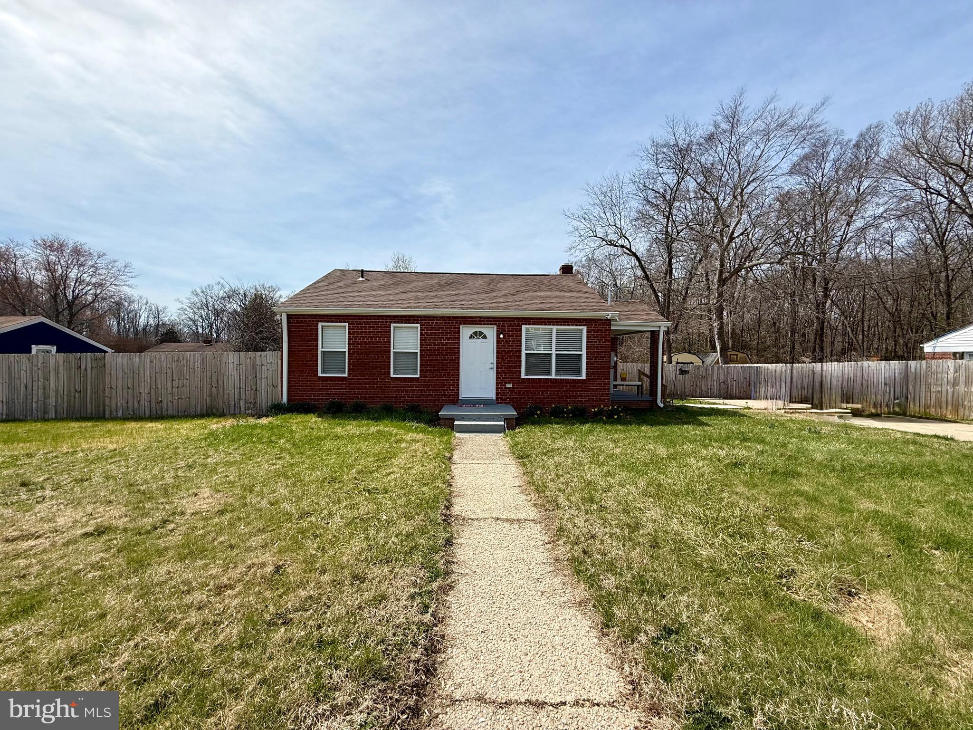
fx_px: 394
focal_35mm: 14
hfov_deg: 102.1
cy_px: 365
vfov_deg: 85.7
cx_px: 486
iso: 50
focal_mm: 2.22
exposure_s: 1/2237
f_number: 2.2
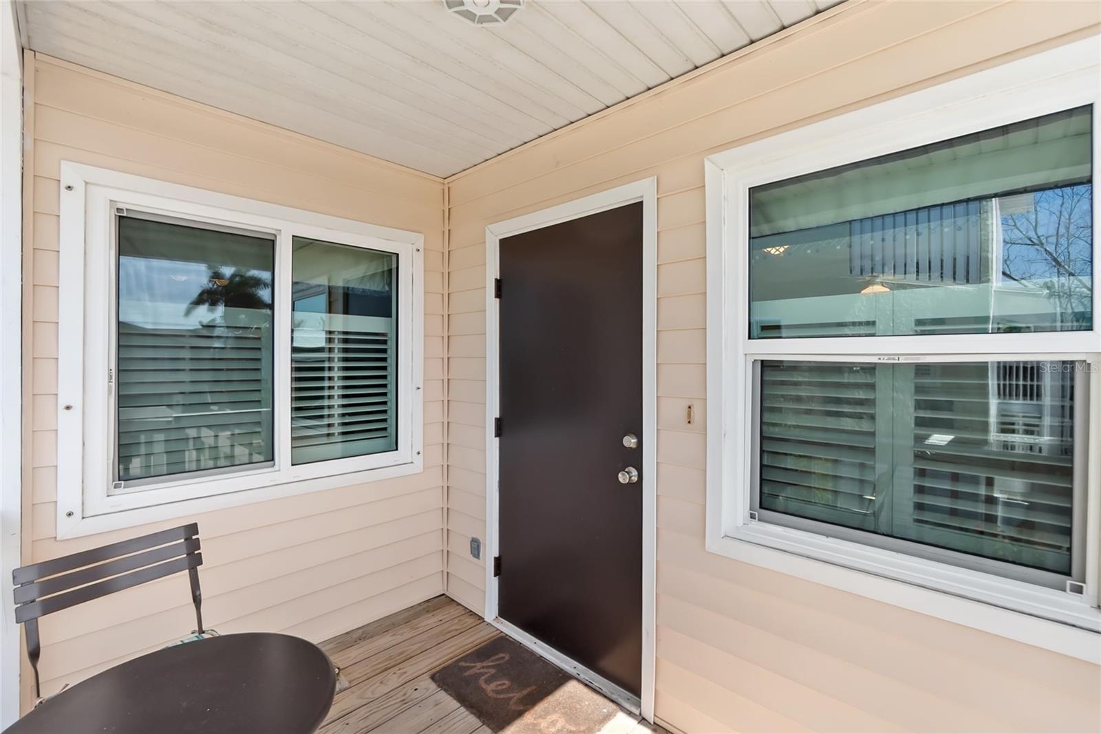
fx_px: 459
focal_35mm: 15
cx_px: 550
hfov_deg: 100.4
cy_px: 367
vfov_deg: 77.3
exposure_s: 1/750
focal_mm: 10
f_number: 4.5
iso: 640
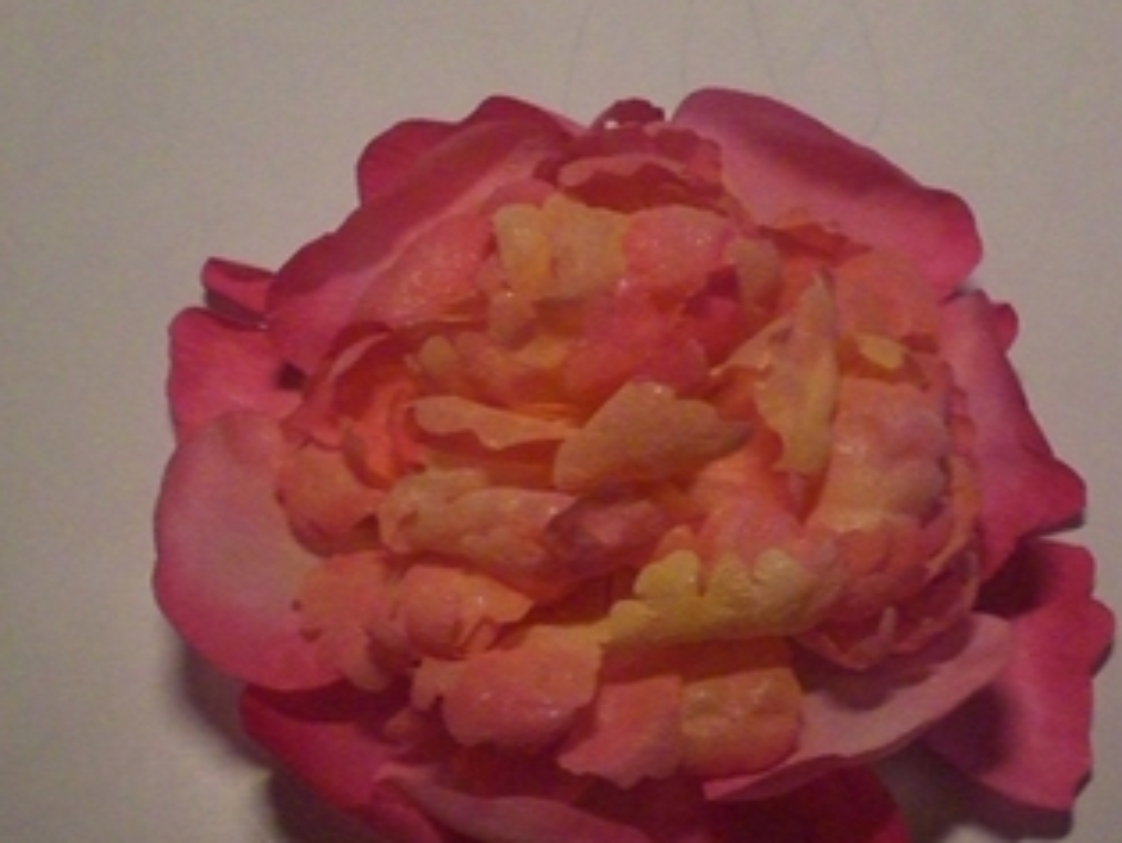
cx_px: 600
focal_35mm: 73
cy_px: 507
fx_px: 2368
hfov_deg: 26.7
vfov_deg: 20.2
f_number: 3.6
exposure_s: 1/160
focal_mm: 8.44
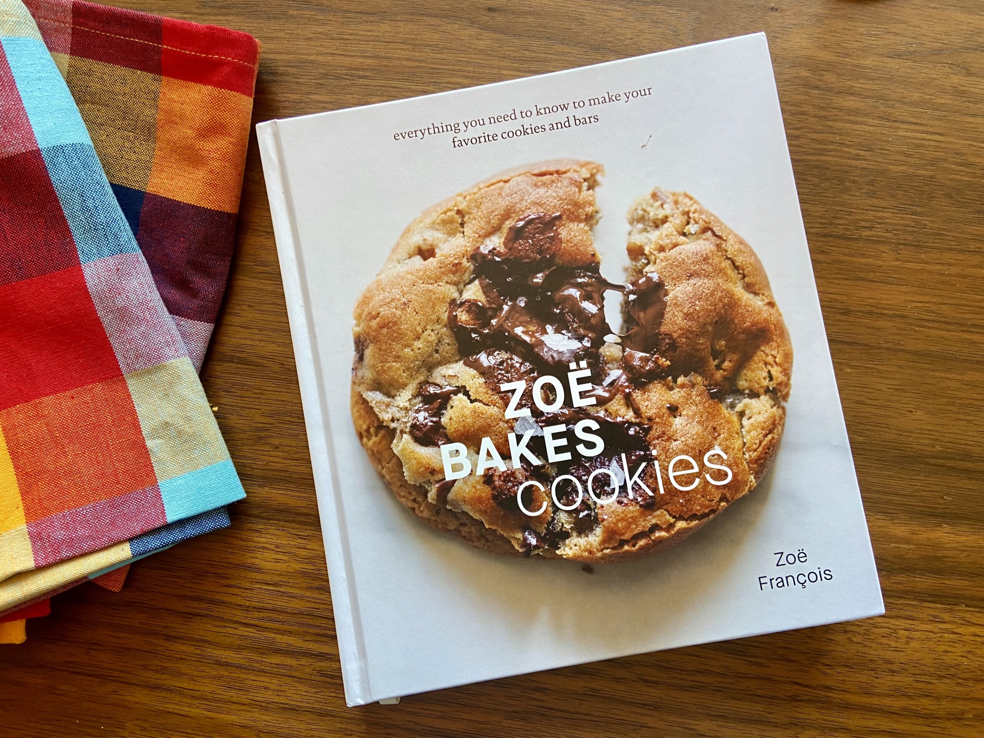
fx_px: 739
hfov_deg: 67.3
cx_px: 492
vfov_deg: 53.1
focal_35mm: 26
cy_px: 369
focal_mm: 4.25
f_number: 1.8
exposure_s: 1/60
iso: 80
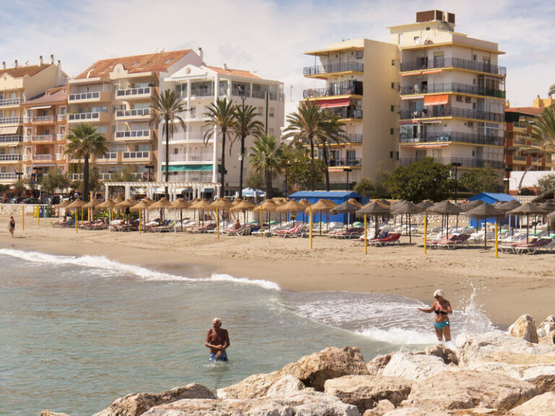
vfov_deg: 21.0
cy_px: 208
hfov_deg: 27.8
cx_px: 278
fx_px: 1122
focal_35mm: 70
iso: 200
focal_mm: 35
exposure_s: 1/400
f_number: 11
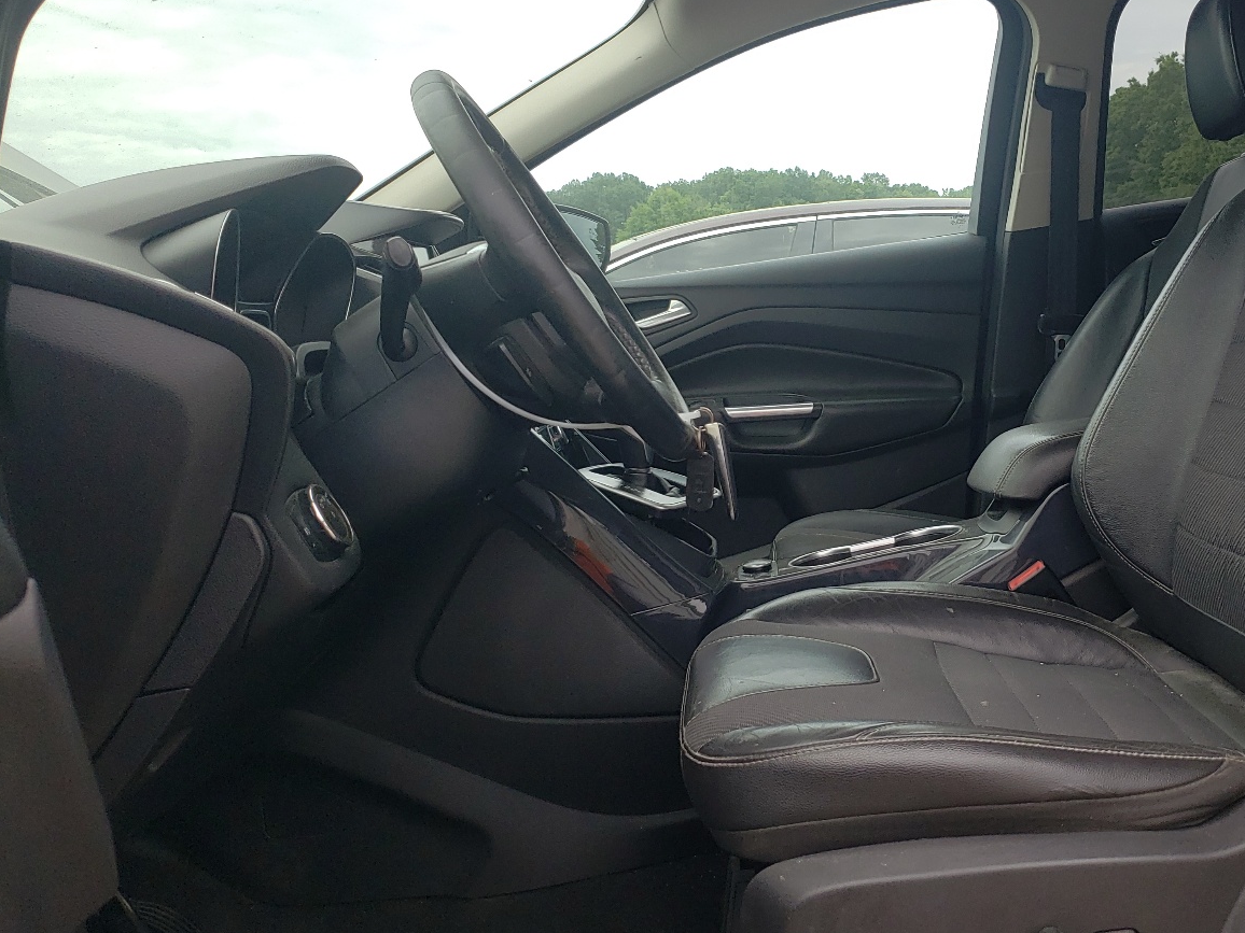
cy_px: 384
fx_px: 1295
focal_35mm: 36
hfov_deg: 50.2
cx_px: 856
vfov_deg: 39.5
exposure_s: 1/500
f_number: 1.5
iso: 50
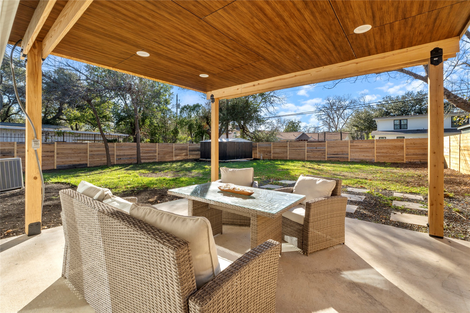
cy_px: 156
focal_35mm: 15
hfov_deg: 100.4
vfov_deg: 77.3
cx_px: 235
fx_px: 196
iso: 250
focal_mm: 10
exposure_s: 1/60
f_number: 11
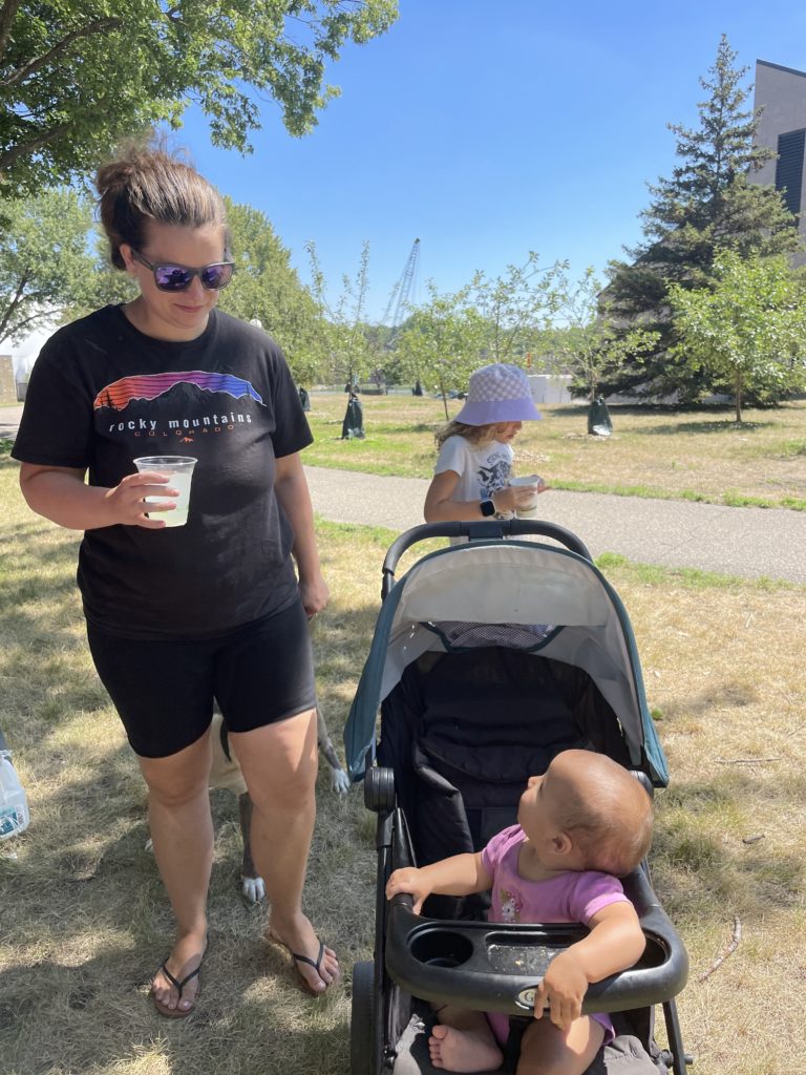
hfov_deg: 53.1
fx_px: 807
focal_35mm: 26
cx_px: 403
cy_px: 538
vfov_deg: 67.3
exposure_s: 1/1401
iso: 32
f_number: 1.6
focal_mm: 4.2
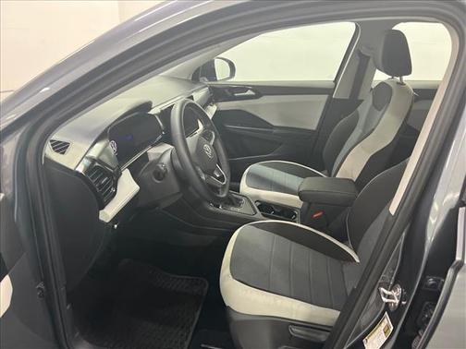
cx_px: 233
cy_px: 174
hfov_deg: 67.3
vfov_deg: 53.1
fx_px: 350
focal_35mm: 26
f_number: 1.5
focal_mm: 5.7
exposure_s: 1/30
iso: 500
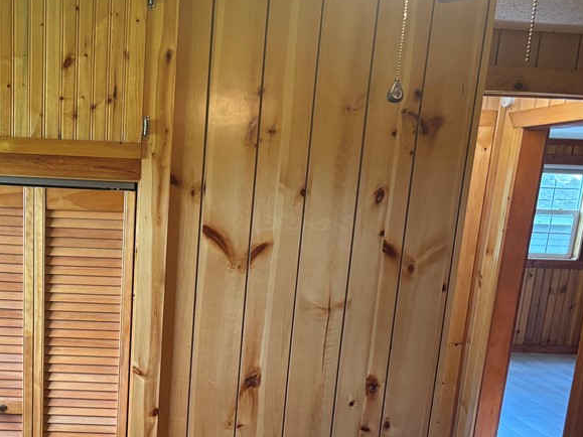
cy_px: 374
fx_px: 775
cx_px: 144
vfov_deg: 30.4
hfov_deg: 40.1
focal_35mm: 46
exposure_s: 1/60
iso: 200
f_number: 1.6
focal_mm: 5.96
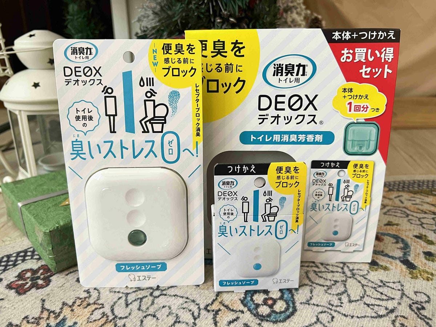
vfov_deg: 53.1
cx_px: 218
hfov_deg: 67.3
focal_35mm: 26
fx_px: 327
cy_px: 164
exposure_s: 1/60
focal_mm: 5.7
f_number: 1.5
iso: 160
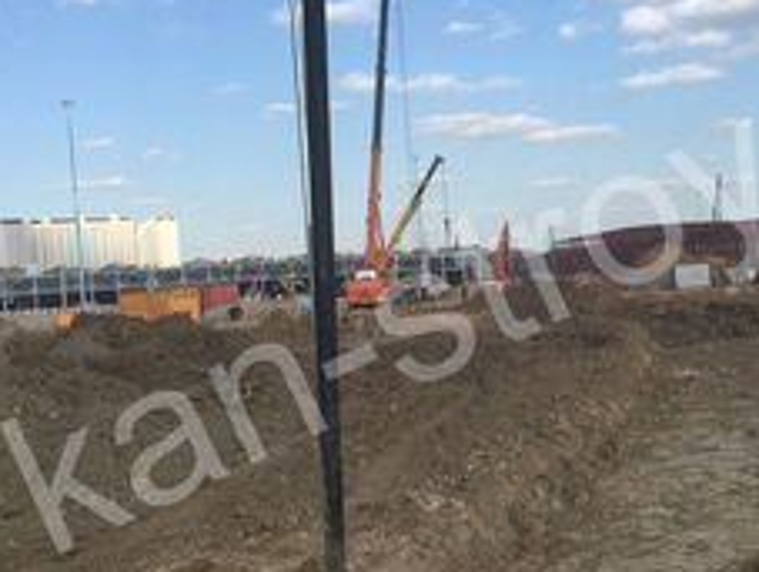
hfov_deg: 37.1
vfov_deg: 28.6
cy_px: 281
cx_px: 495
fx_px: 1120
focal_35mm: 51
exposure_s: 1/1319
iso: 32
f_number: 2.2
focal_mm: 4.15
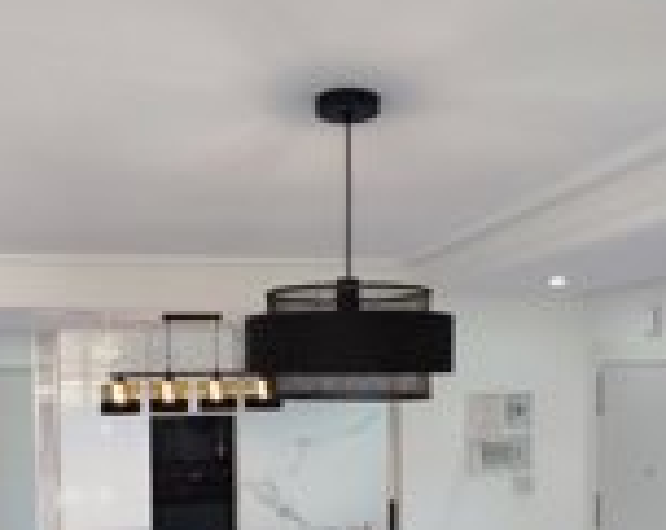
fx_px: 728
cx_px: 291
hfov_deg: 49.0
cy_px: 412
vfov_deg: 38.7
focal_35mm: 37
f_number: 2.2
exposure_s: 1/100
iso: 139
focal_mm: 1.65
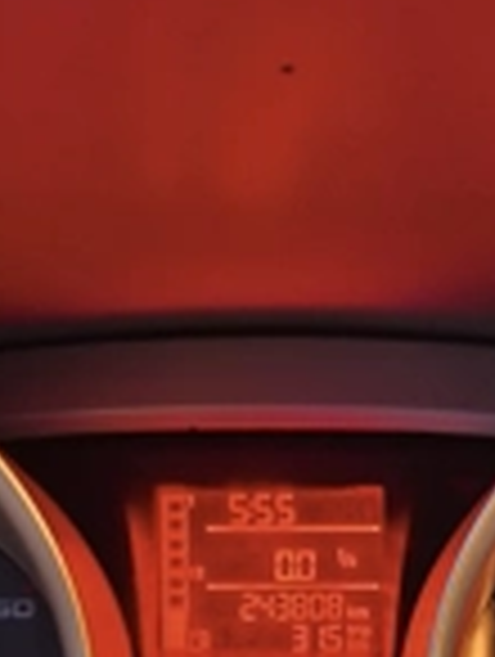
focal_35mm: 63
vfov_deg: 26.0
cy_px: 864
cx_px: 302
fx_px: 1198
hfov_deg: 23.3
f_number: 1.65
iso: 5000
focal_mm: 6.14
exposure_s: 1/17.1
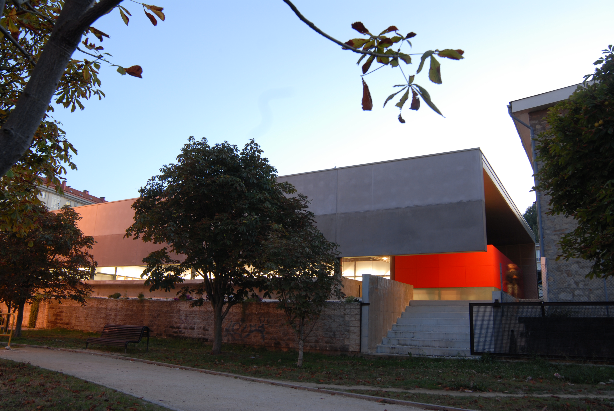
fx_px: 461
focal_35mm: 27
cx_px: 307
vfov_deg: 48.0
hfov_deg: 67.3
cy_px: 206
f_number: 7.1
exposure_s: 1.6
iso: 100
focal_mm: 18
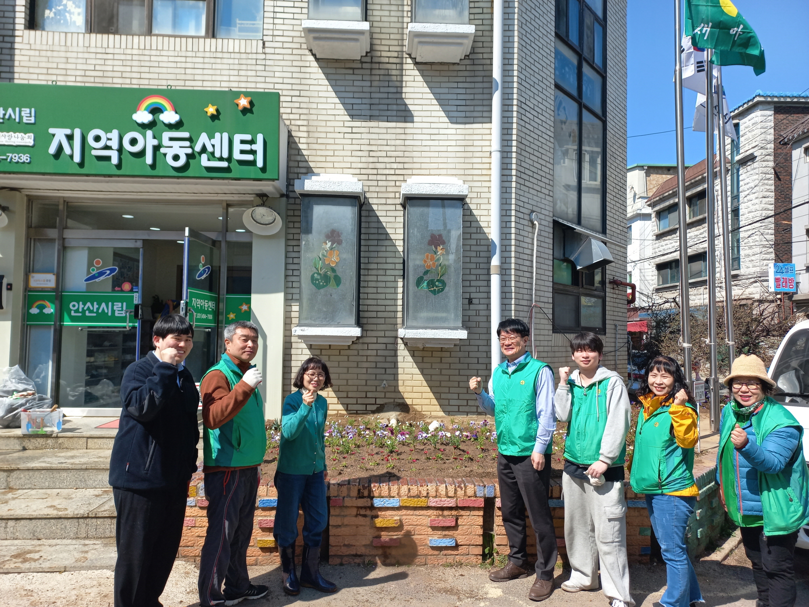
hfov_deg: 69.4
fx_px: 584
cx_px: 404
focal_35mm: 25
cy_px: 304
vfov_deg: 54.9
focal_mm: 4.6
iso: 25
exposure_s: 1/469
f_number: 1.8
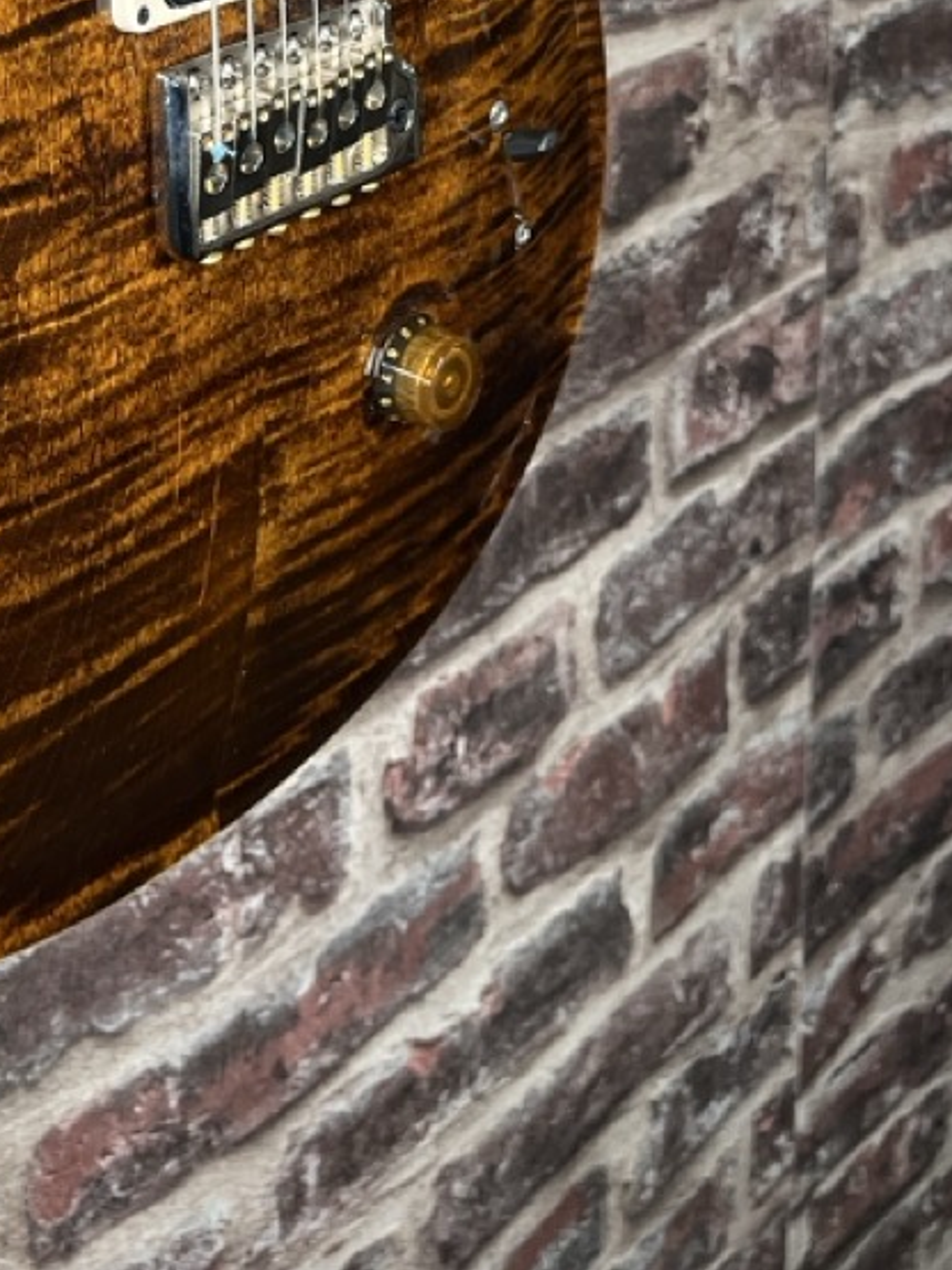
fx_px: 2201
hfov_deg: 23.8
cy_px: -192
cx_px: 114
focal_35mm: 60
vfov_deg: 28.6
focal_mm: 5.1
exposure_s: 1/122
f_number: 1.6
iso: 100
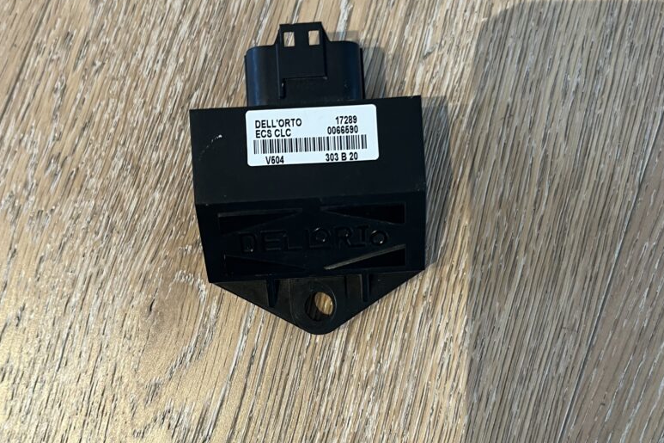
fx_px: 516
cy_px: 206
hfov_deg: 65.5
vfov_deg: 46.3
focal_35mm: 28
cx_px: 323
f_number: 1.6
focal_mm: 5.1
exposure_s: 1/50
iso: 160
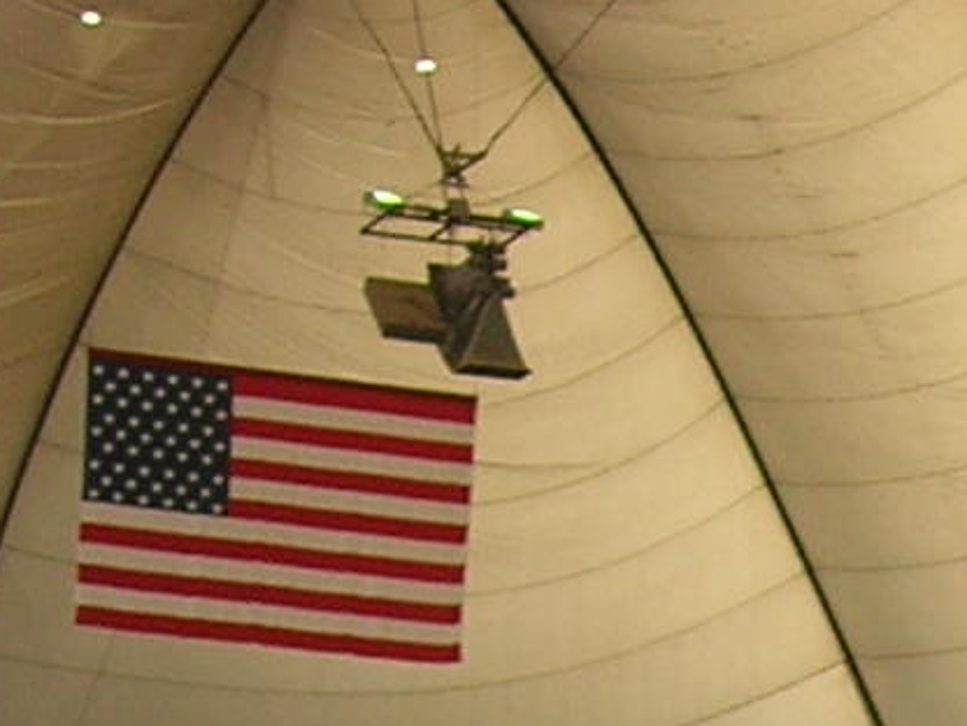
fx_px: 6621
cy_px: 1901
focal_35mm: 237
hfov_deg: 8.0
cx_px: 1827
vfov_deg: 6.0
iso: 64
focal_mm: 7.8
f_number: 2.8
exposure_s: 1/40.3
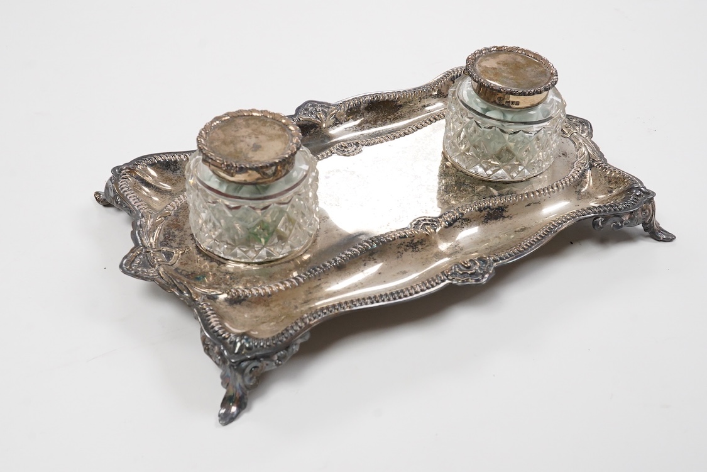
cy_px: 236
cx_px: 354
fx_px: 884
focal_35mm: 45
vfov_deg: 29.9
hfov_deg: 43.6
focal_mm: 30
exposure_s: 1/100
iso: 2500
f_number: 16
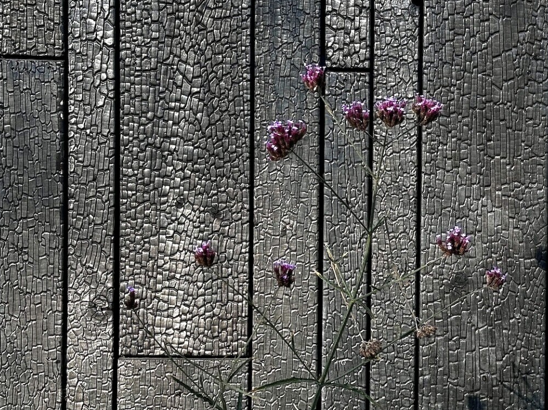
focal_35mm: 92
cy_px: 278
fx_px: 1456
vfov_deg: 16.0
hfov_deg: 21.1
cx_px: 438
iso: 64
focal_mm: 6.86
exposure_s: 1/463
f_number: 1.78
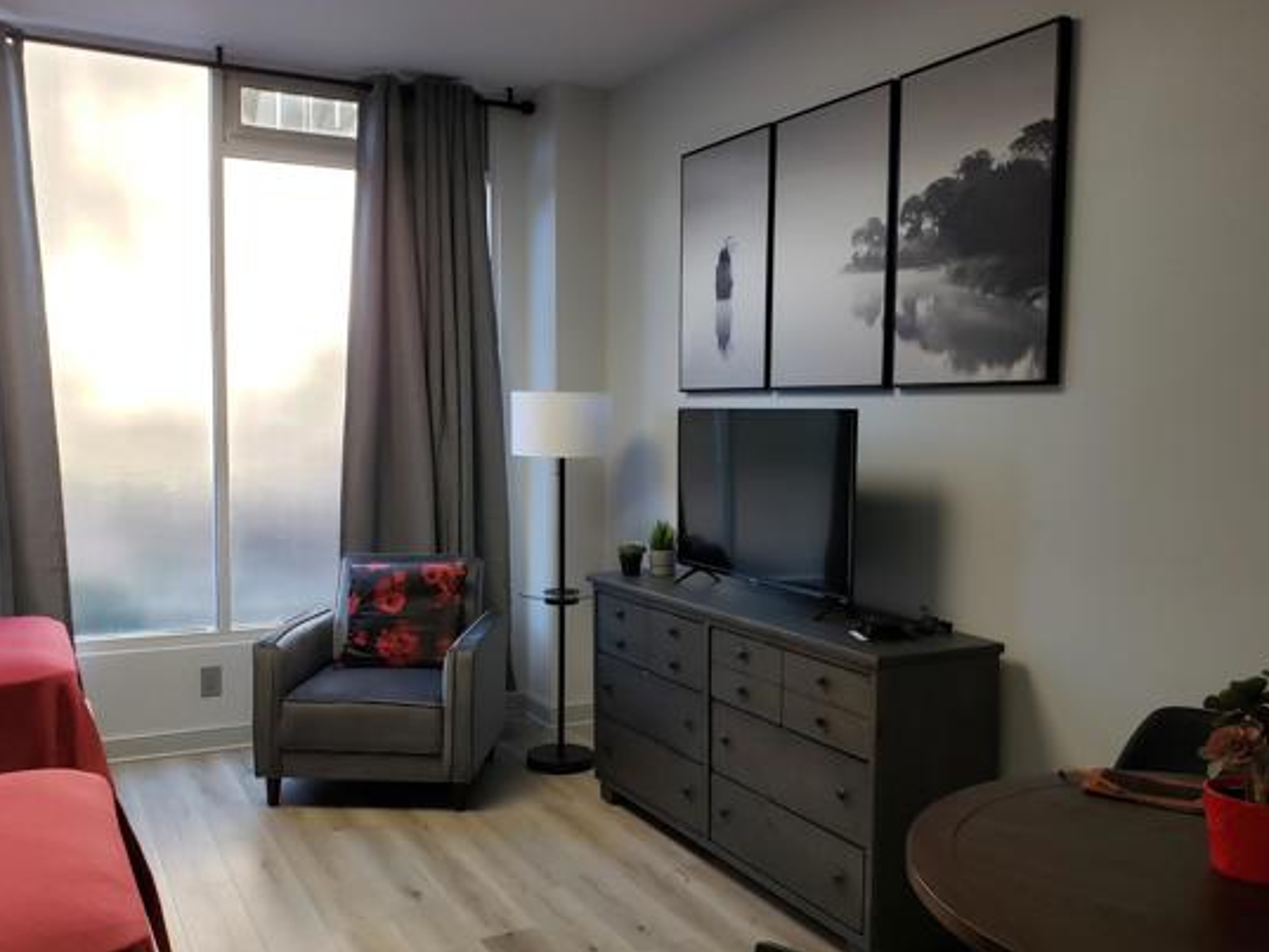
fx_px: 1137
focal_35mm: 31
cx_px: 636
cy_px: 501
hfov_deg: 58.3
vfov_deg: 45.4
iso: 200
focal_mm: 4.3
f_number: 2.4
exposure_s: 1/60
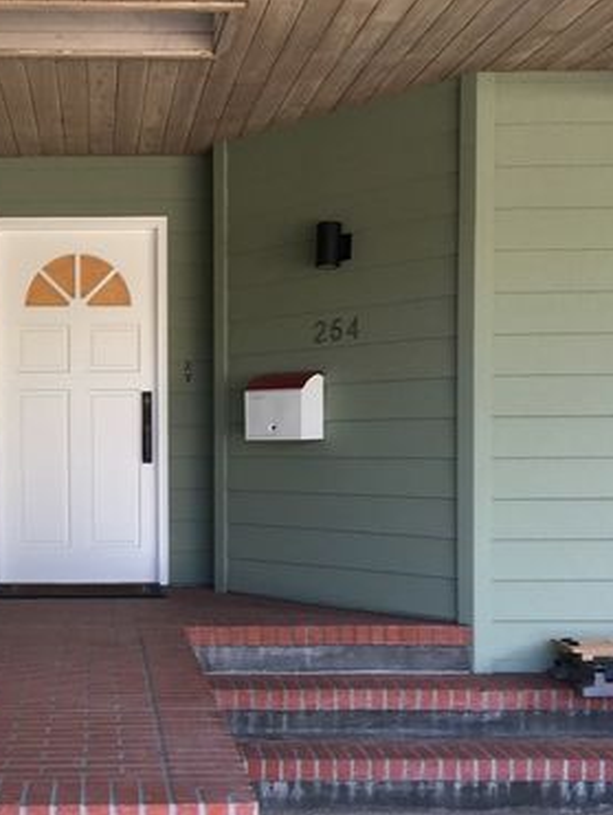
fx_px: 1226
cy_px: 499
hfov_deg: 27.3
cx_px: 94
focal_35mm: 52
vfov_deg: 36.6
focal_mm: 4.15
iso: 25
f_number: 2.2
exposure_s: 1/60
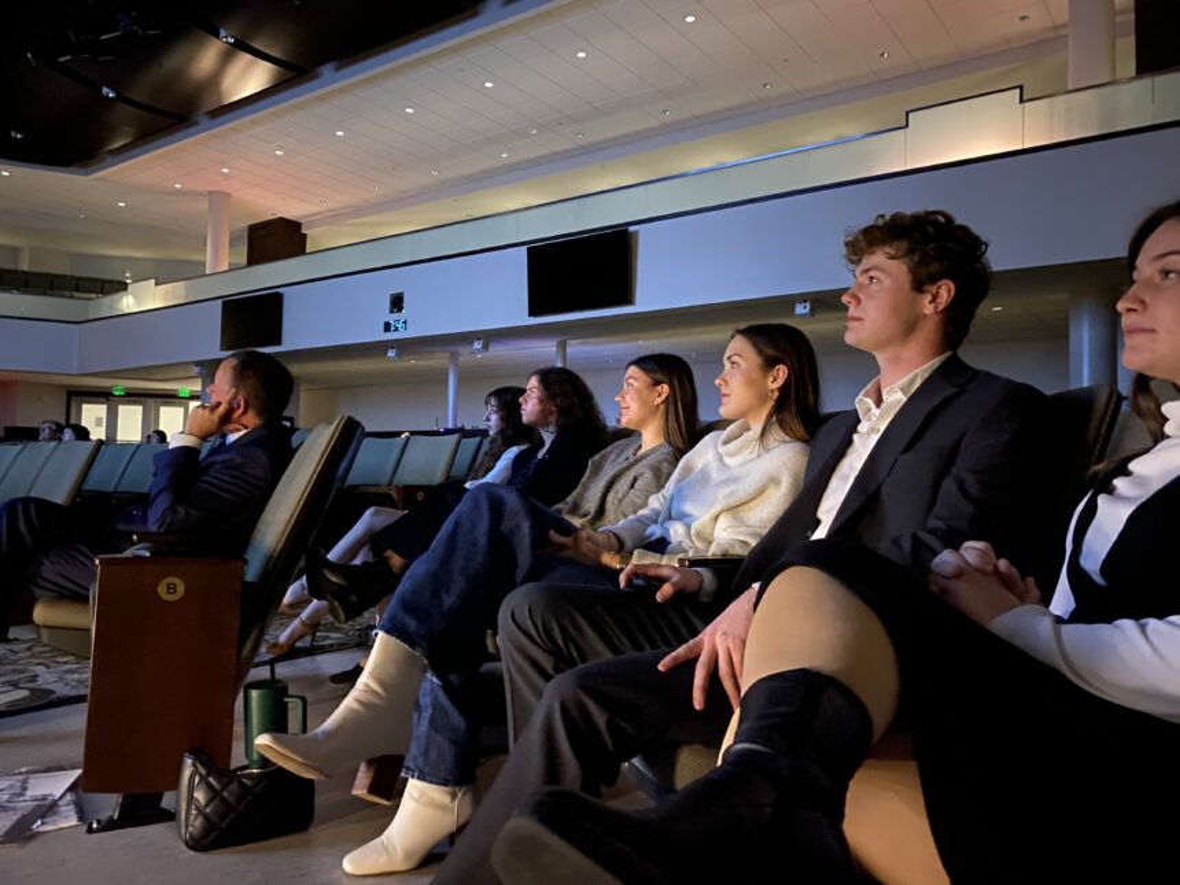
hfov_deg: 67.3
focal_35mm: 26
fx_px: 886
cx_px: 590
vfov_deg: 53.1
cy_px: 442
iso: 1000
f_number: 1.8
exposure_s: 1/7
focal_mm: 4.25
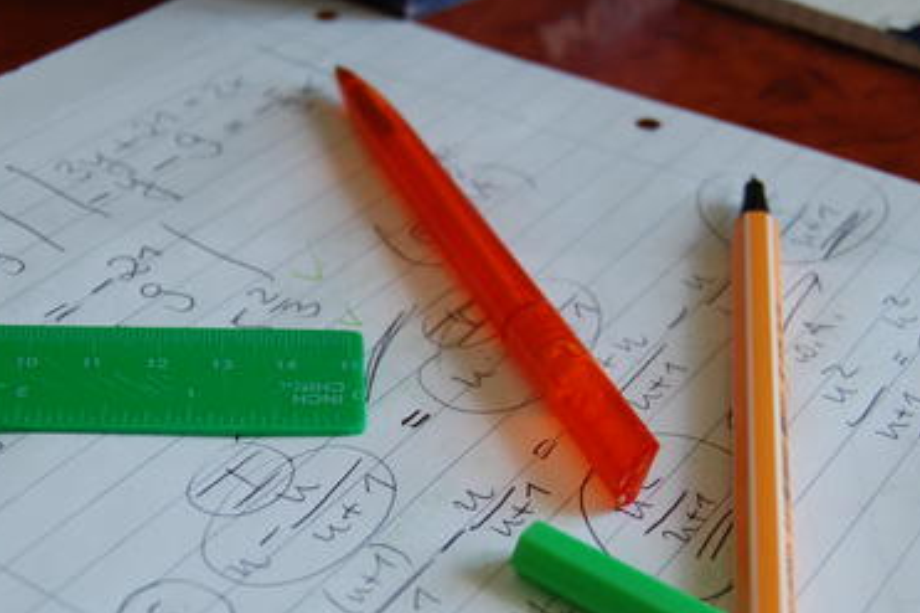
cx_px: 466
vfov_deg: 19.2
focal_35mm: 71
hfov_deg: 28.6
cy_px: 392
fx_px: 1805
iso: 400
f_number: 5.6
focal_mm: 35
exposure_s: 1/60
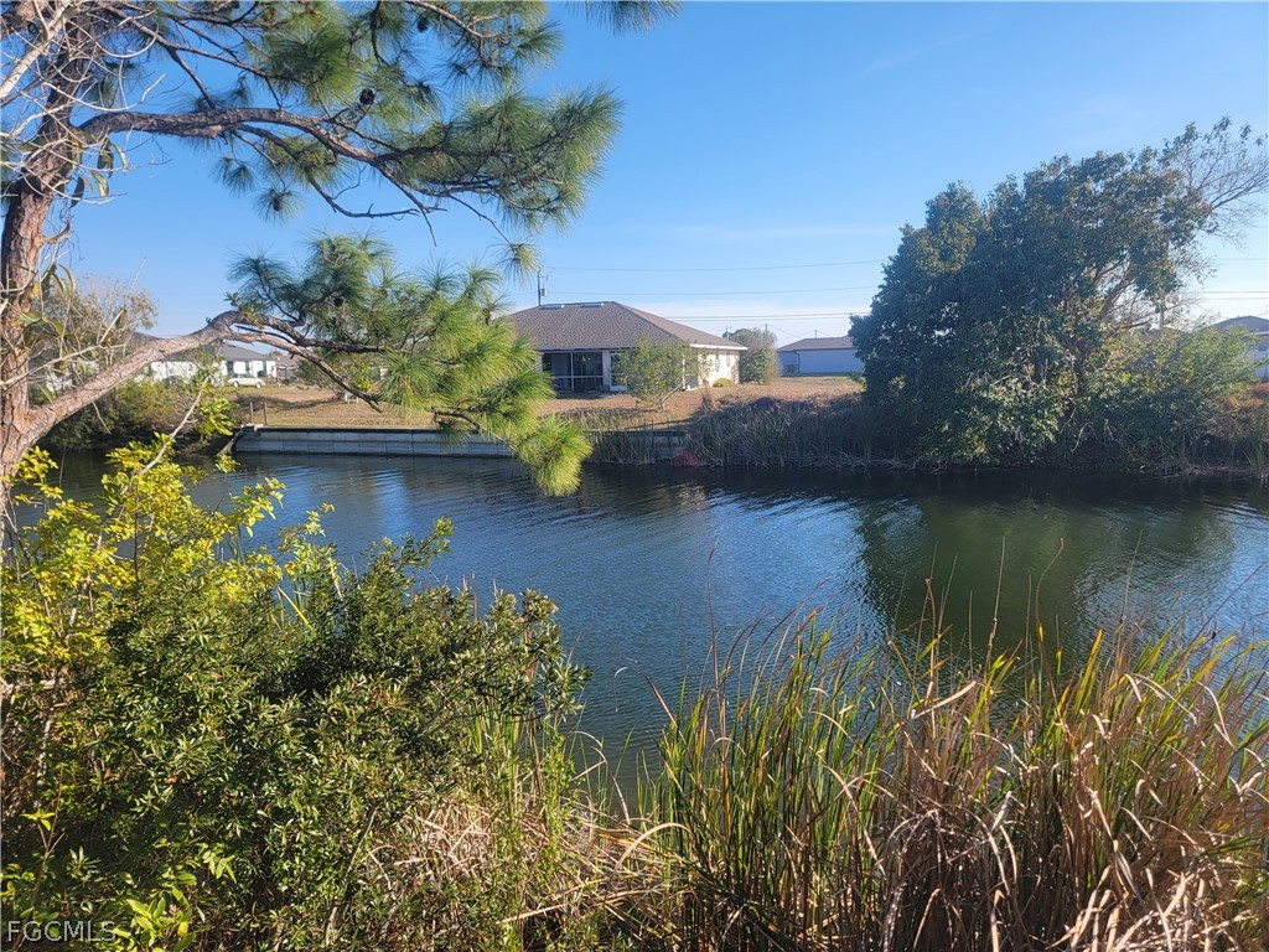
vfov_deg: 56.8
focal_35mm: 24
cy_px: 476
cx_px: 634
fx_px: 880
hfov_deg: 71.6
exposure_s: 1/518
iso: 16
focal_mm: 6.7
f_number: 1.8
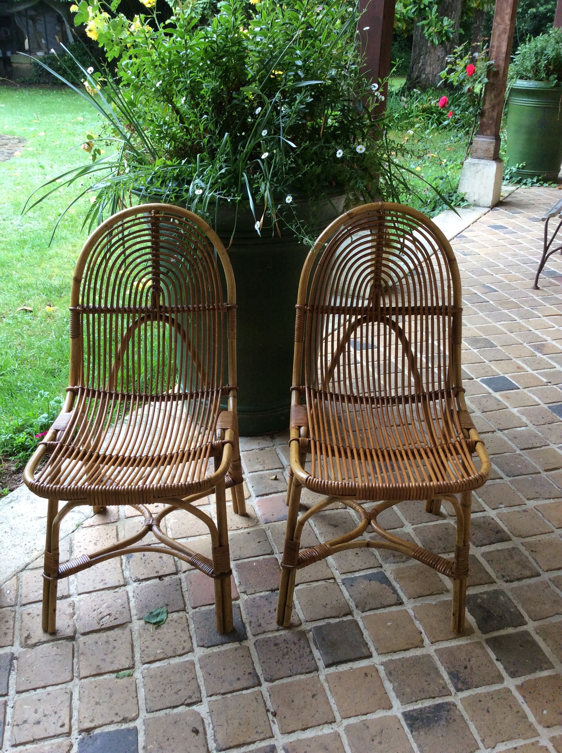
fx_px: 695
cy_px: 376
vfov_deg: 56.9
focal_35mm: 32
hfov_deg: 44.1
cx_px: 281
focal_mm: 3.3
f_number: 2.4
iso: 64
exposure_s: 1/100
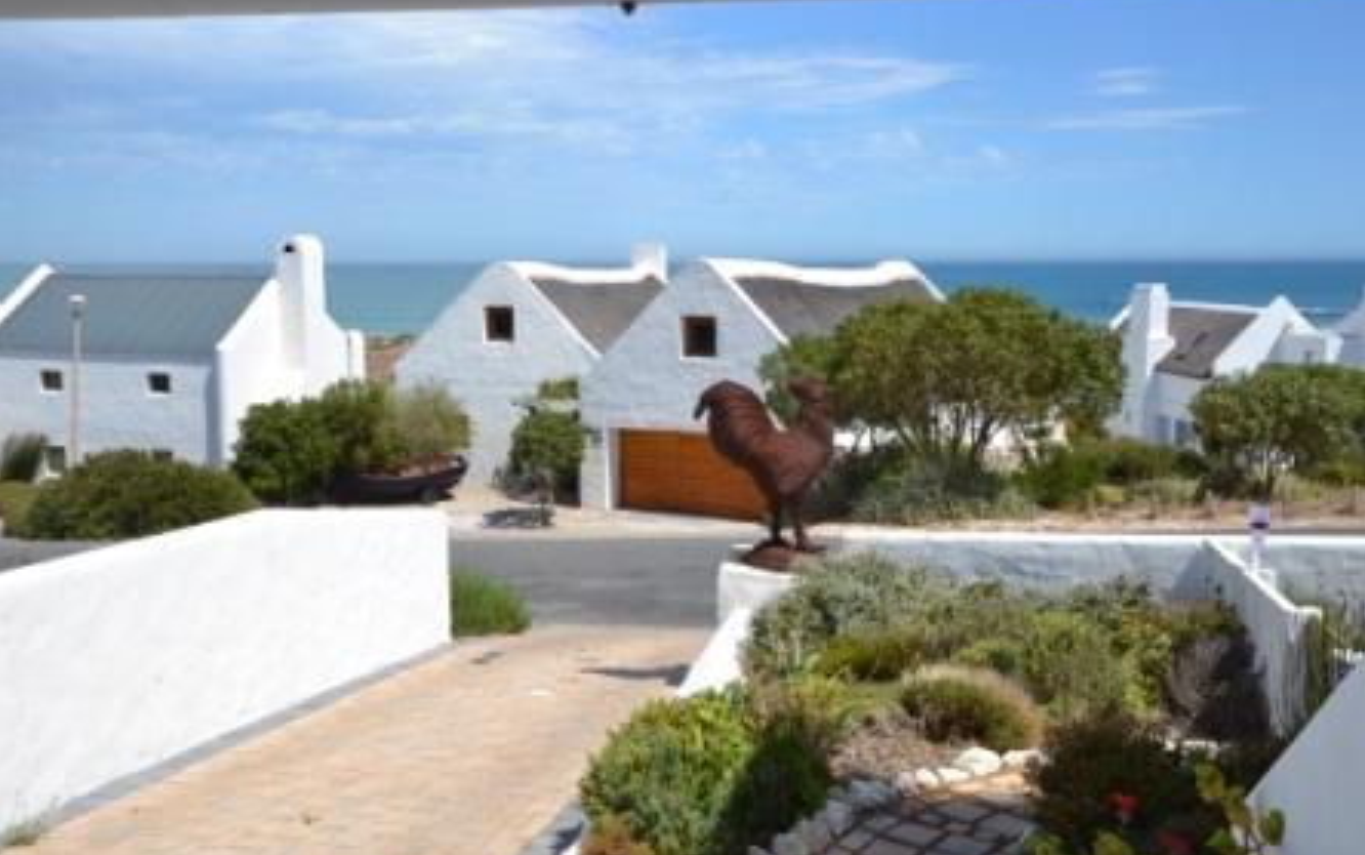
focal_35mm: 37
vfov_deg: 34.5
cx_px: 679
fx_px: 1377
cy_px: 420
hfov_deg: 52.7
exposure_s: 1/320
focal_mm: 24
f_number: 9
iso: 100
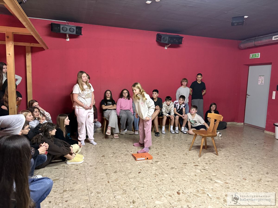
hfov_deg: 67.3
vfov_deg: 53.1
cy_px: 104
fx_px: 209
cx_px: 139
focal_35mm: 26
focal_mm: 5.96
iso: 640
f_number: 1.6
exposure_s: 1/33
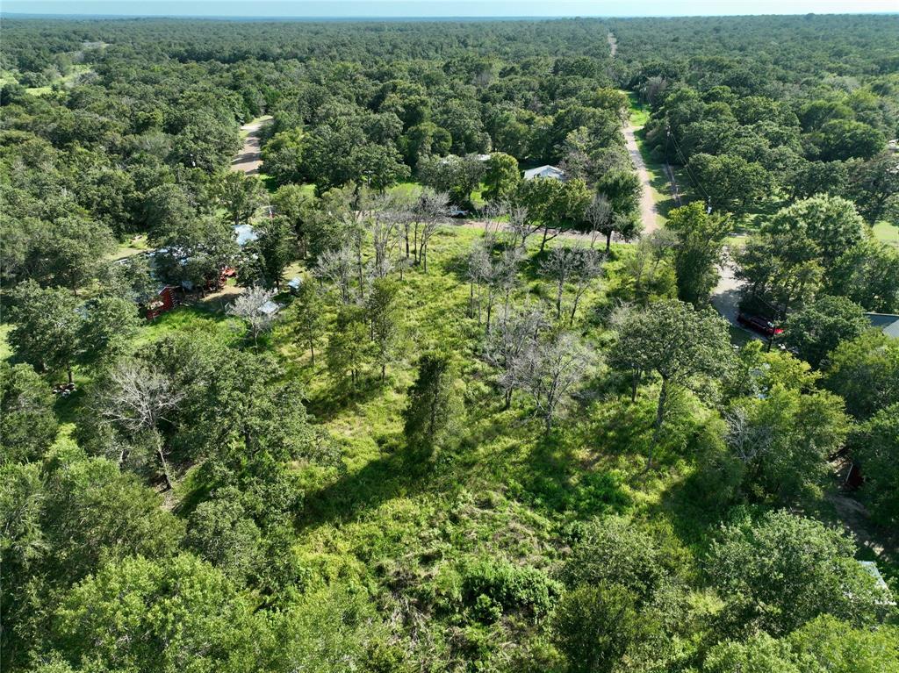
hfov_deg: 71.6
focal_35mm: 24
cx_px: 450
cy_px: 336
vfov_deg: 56.8
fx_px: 623
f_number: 2.8
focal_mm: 12.29
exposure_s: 1/1600
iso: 200
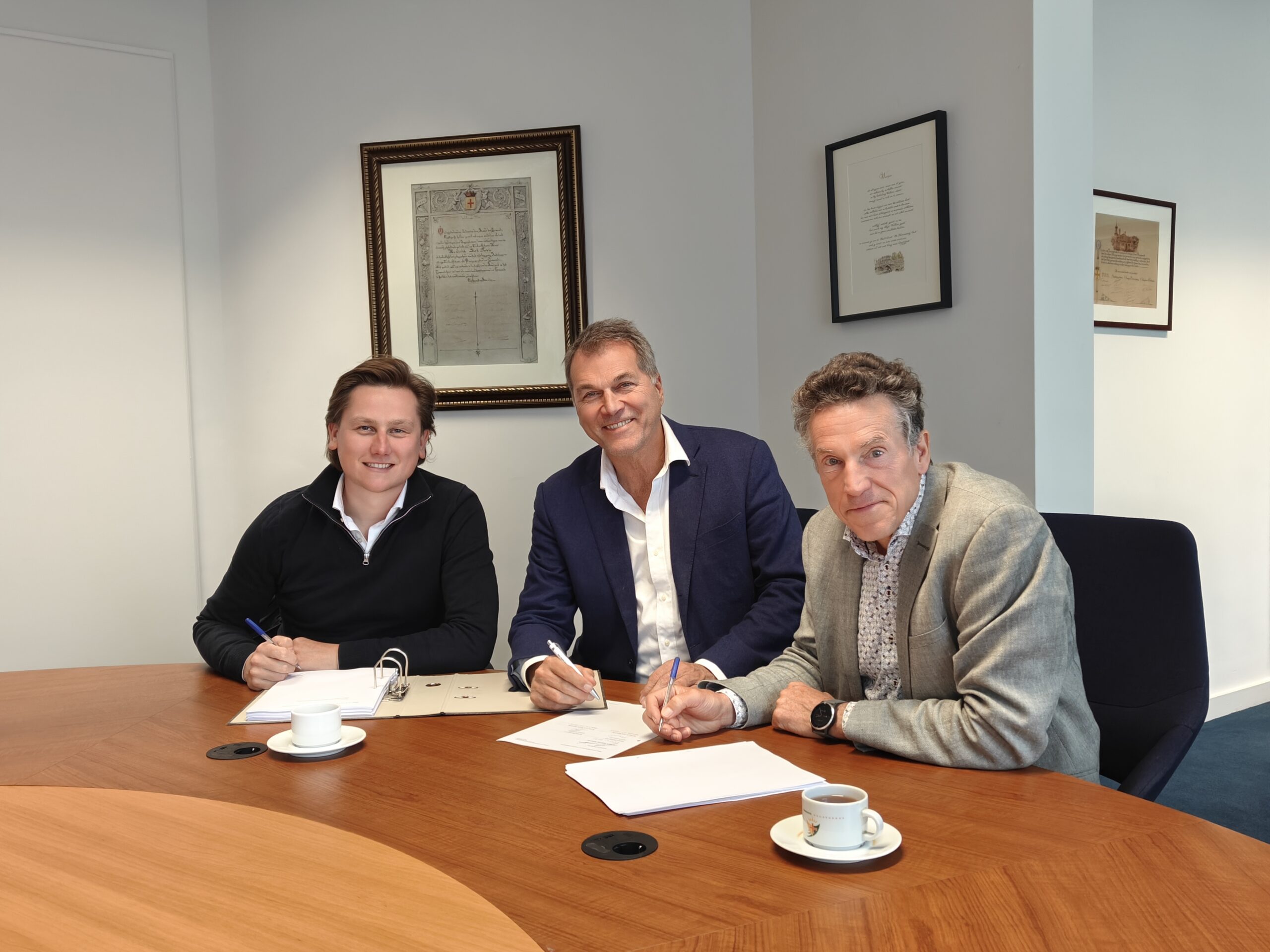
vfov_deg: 45.4
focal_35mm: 31
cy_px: 476
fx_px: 1137
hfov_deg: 58.4
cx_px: 635
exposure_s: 1/50
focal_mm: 5.59
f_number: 1.8
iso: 100
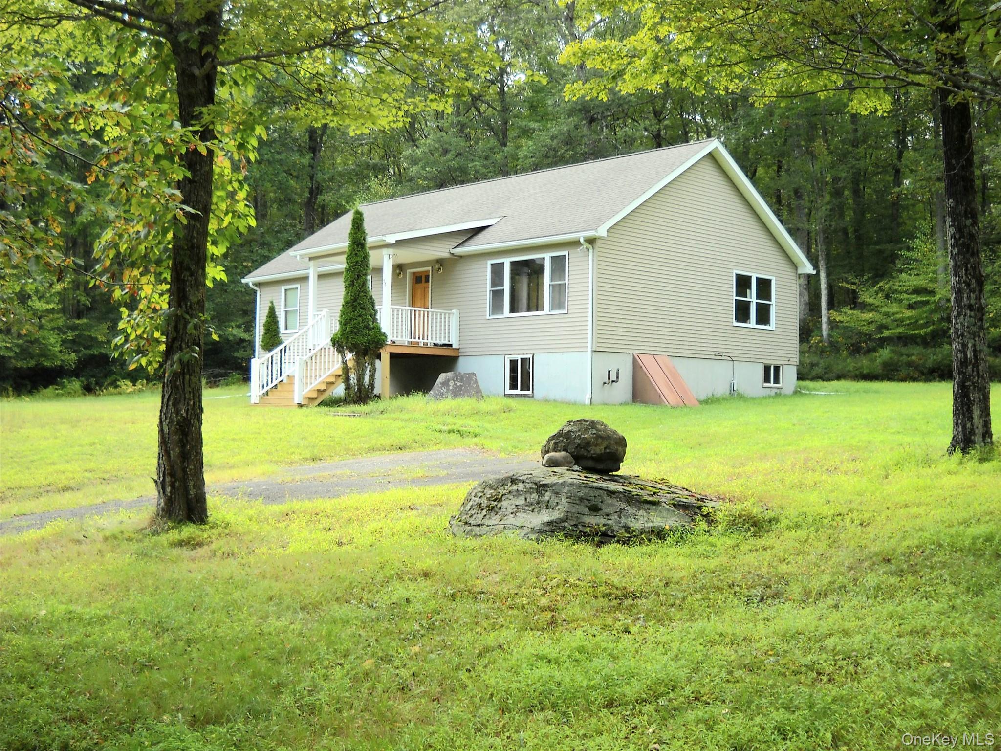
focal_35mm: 41
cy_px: 376
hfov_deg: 45.8
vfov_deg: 35.1
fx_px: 1186
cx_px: 500
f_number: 3.1
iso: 64
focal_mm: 6.72
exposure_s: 1/110
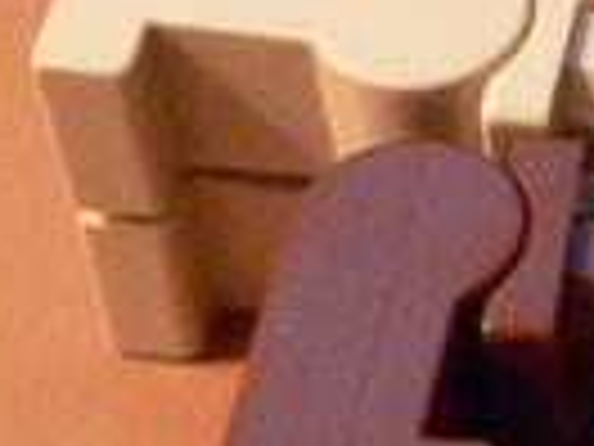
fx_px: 3638
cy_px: 108
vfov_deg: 7.0
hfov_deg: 8.8
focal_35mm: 212
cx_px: 1238
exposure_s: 1/25
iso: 400
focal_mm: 4.6
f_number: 2.8
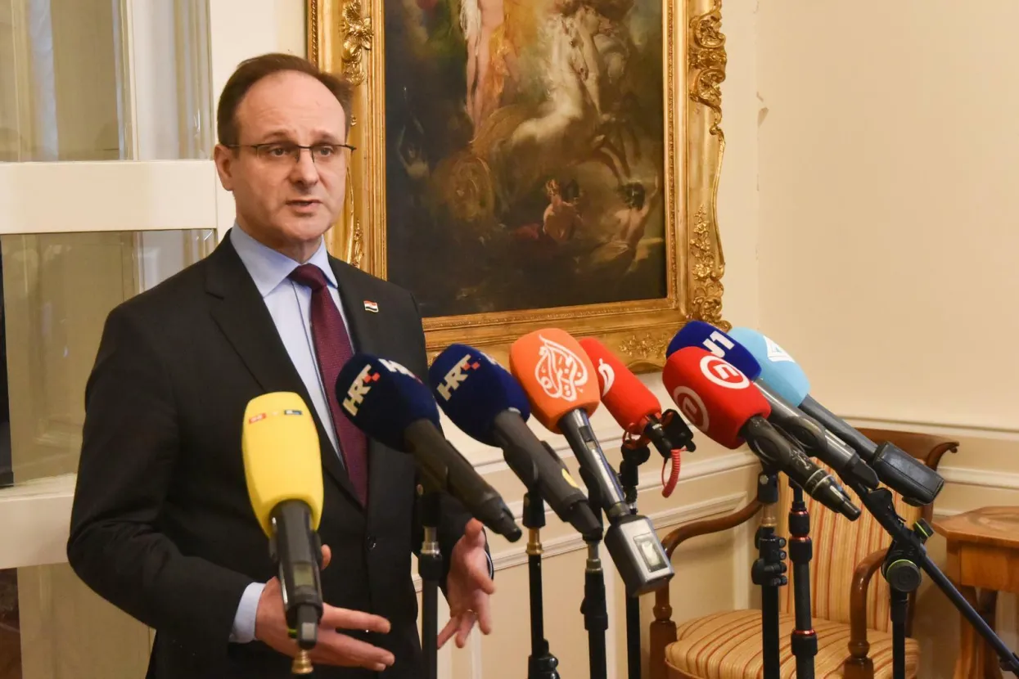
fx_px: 991
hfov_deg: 54.4
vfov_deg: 37.9
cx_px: 510
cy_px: 340
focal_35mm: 35
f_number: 6.3
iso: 2500
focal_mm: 35
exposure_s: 1/160
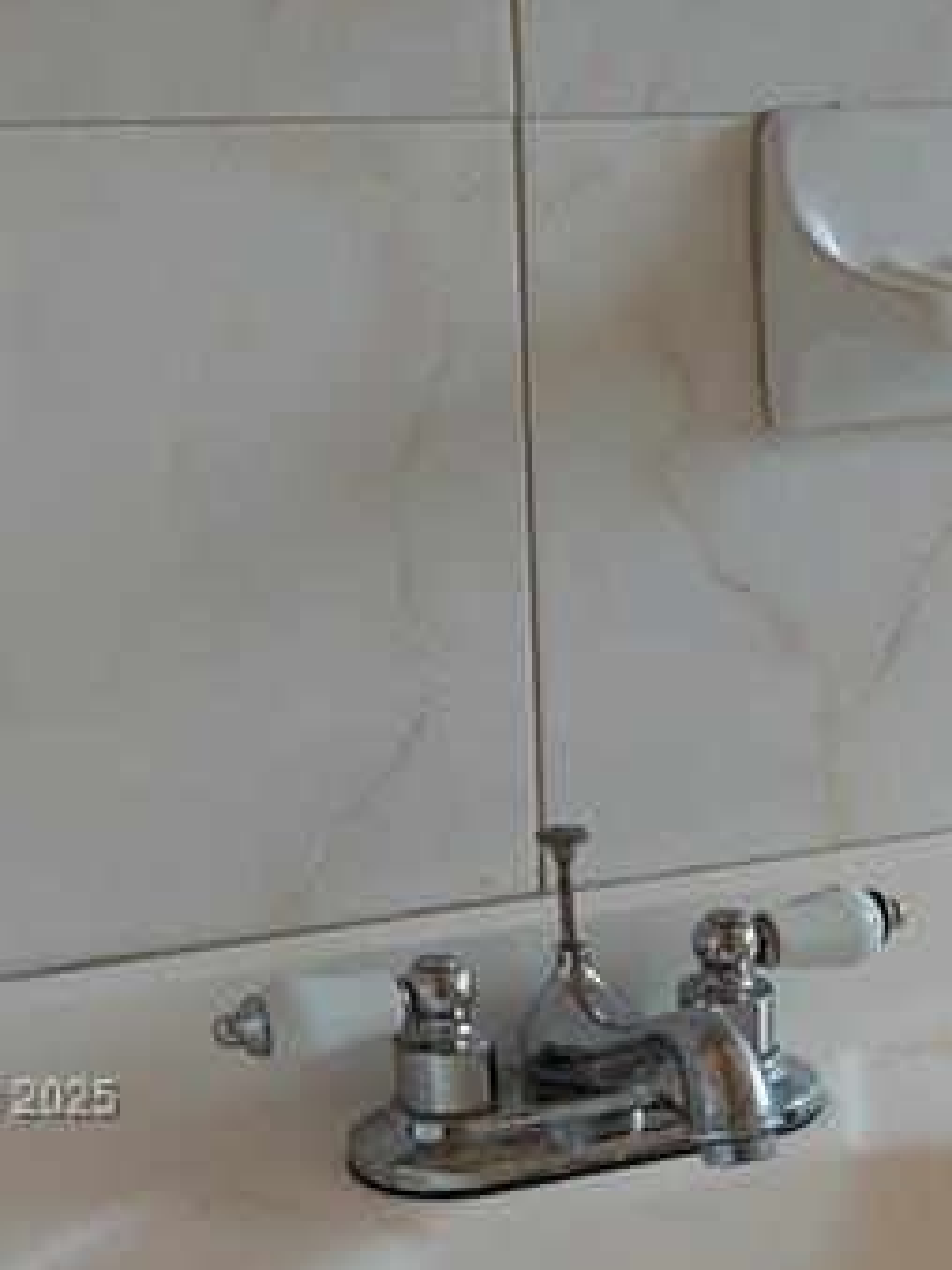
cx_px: 1117
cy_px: 1101
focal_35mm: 85
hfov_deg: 16.7
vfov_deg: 22.6
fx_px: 3119
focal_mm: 5.23
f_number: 1.8
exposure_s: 1/60
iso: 250
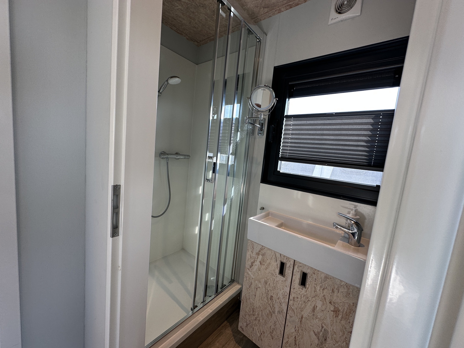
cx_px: 232
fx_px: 188
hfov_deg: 102.1
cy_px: 174
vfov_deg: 85.7
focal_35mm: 14
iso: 64
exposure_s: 1/100
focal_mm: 2.22
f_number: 2.2
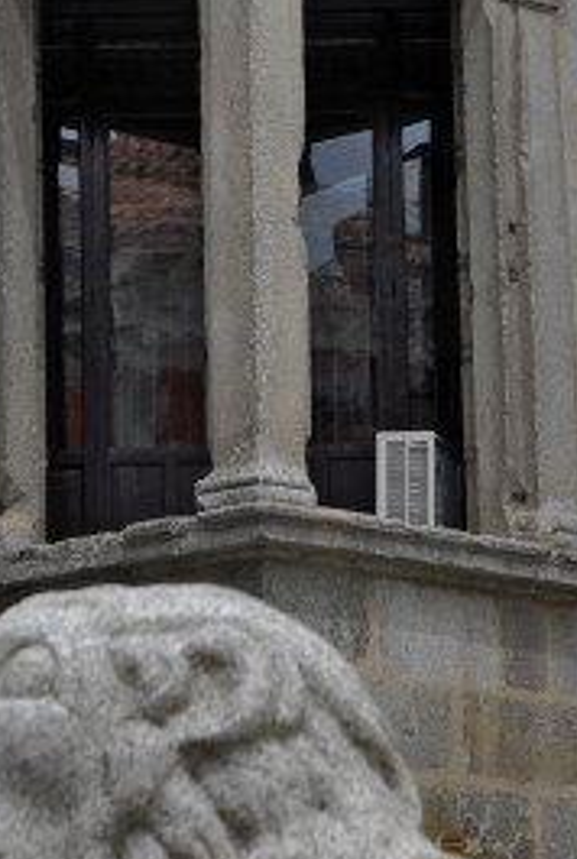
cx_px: 254
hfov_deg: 6.1
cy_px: 29
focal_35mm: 226
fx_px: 5405
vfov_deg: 9.0
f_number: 8
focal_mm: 50
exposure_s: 1/125
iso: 100
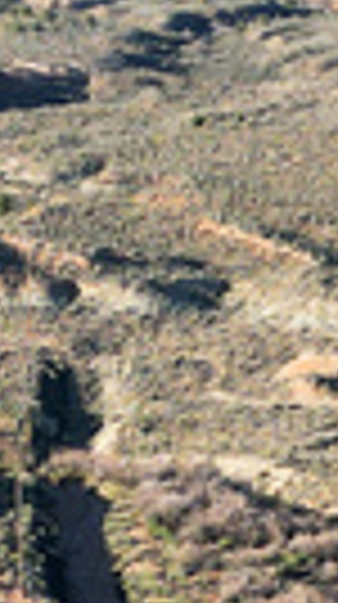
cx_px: 505
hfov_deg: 6.0
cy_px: 688
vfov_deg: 10.6
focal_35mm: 200
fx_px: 3199
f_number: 1.7
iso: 140
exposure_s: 1/1250
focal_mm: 6.72
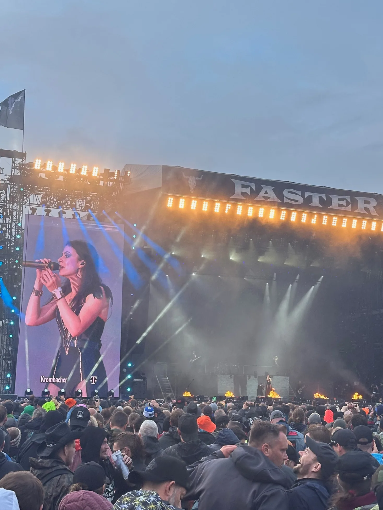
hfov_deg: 23.2
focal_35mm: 63
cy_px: 220
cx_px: 234
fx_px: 929
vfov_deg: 30.7
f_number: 1.78
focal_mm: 6.86
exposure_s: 1/452
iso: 64
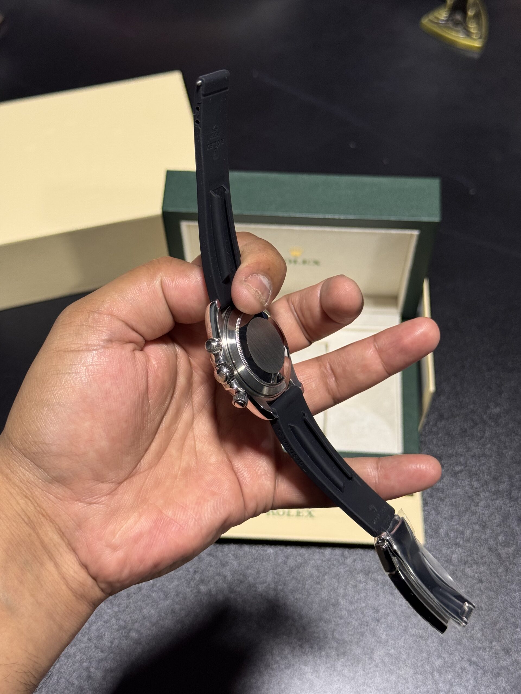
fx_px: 963
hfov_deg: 30.3
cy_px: 347
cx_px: 260
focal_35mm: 48
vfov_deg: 39.7
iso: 125
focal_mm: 6.76
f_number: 1.78
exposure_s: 1/51
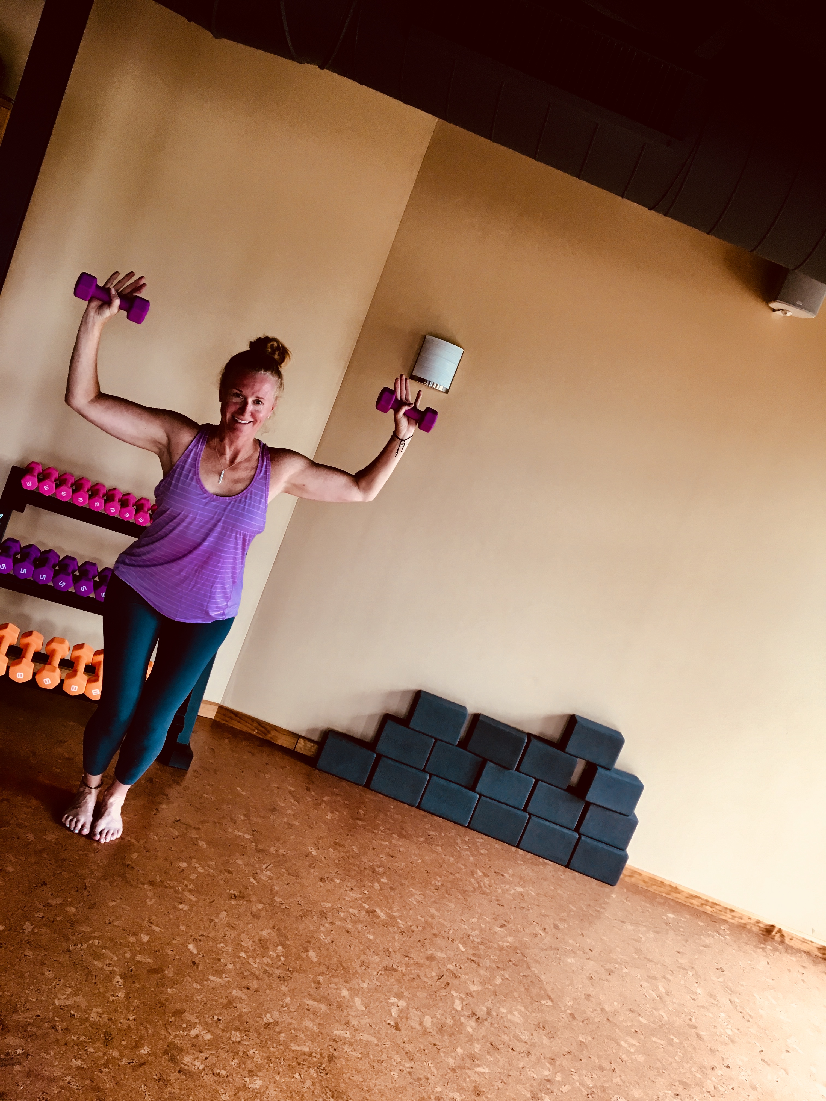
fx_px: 923
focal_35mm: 29
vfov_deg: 61.7
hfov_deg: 48.2
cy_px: 550
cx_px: 413
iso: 32
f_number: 2.2
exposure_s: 1/30
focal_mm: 4.15
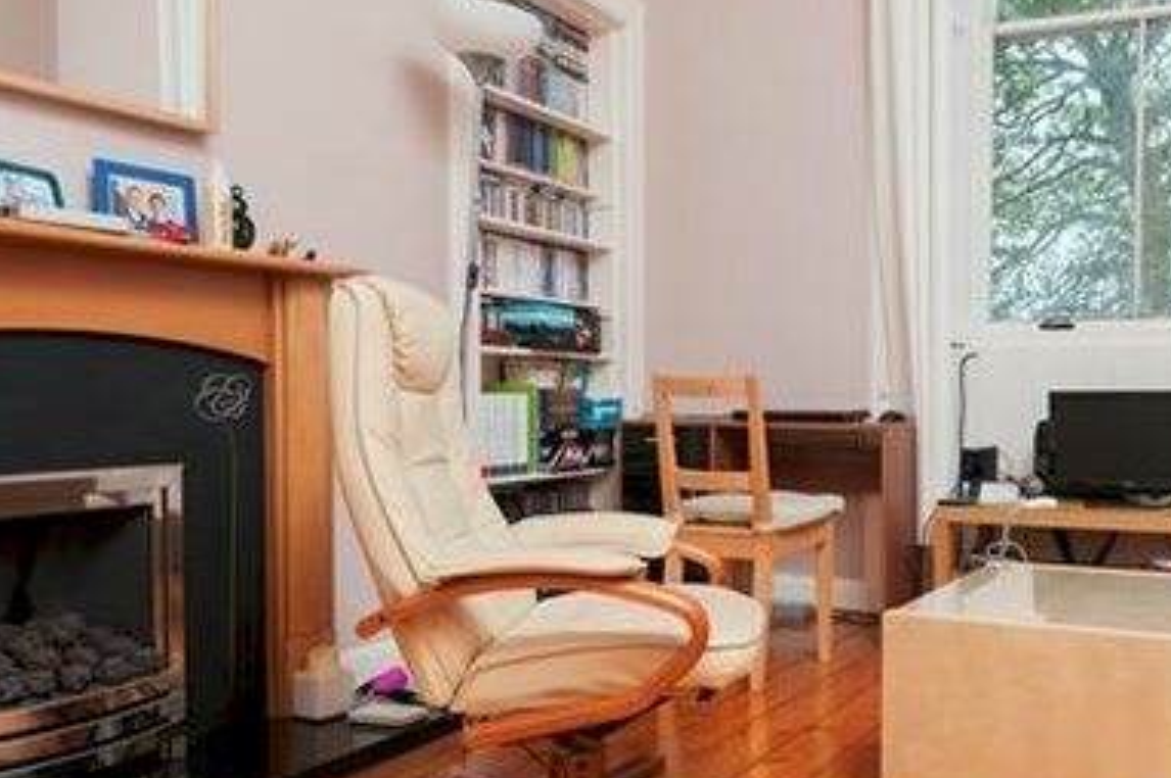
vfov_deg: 39.9
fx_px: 1072
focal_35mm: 33
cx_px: 815
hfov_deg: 55.6
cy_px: 406
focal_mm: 12
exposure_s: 1/200
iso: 200
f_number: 8
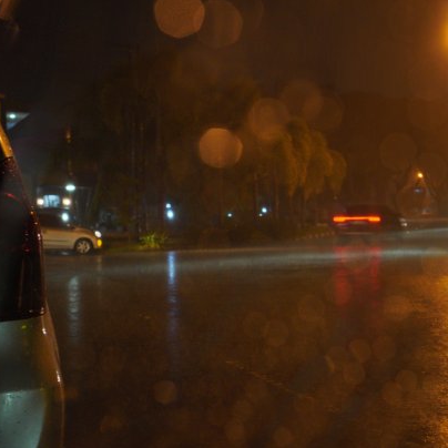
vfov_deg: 25.5
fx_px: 990
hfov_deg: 25.4
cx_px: 291
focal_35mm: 68
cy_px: 225
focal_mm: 35
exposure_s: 1/5
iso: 500
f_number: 3.5
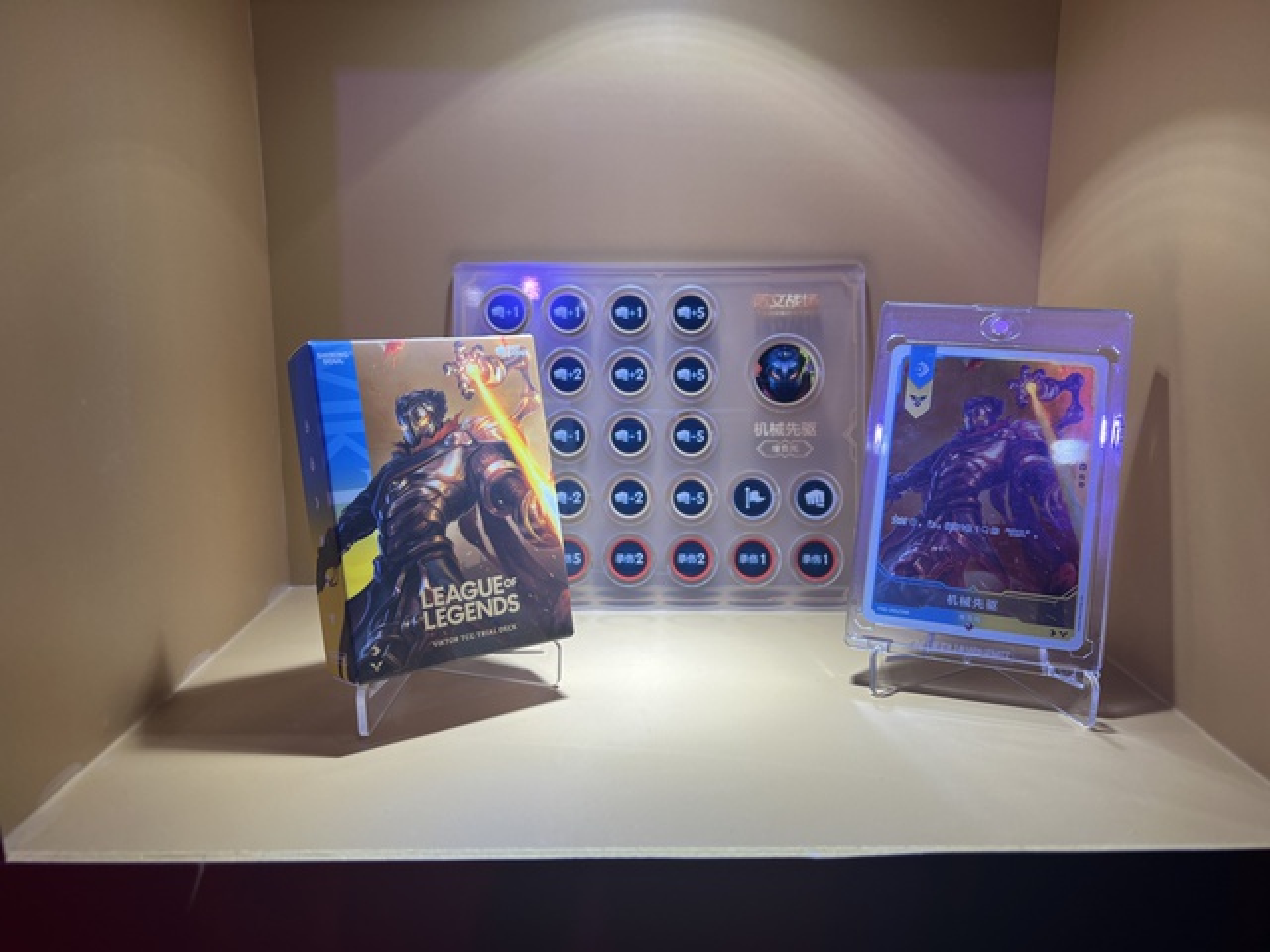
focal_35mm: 26
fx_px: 954
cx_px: 635
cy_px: 476
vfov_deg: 53.1
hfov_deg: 67.3
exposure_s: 1/111
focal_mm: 5.7
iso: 32
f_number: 1.5
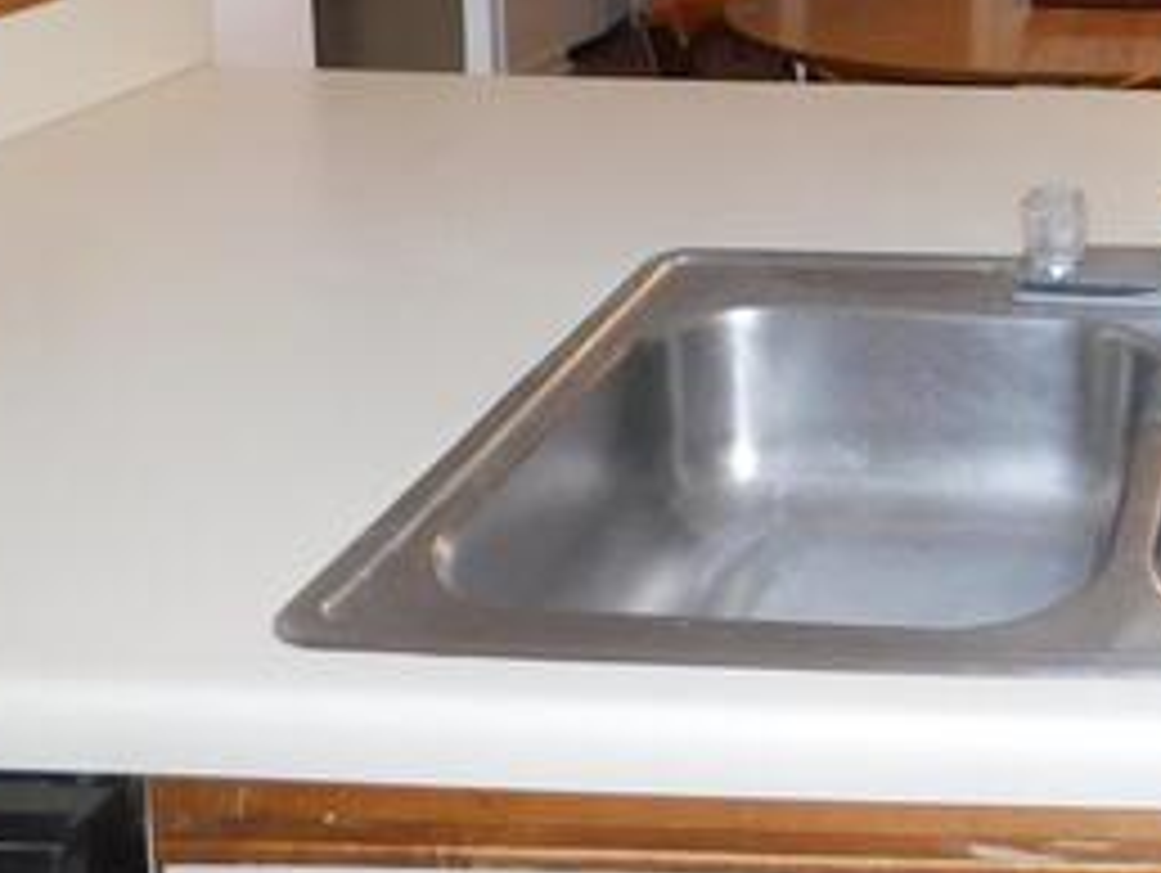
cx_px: 1300
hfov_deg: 30.0
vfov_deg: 23.4
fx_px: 1914
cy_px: -184
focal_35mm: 57
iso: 200
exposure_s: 1/30
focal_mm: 4
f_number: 3
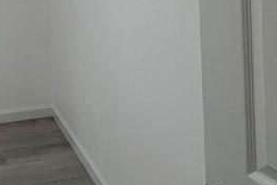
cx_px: 10
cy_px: -71
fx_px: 401
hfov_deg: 35.1
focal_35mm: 52
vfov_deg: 22.6
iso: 160
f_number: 1.8
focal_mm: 1.57
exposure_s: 1/120
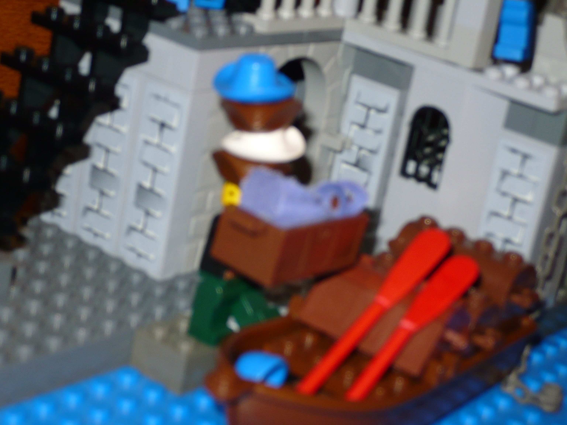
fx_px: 1294
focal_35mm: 79
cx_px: 284
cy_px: 212
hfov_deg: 24.7
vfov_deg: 18.7
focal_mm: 13
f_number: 4.3
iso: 100
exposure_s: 1/30
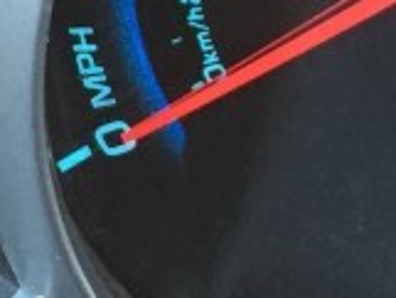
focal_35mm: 184
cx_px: 116
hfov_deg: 10.7
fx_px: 2106
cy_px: -158
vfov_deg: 7.9
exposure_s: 1/30
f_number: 2.2
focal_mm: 4.15
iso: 160
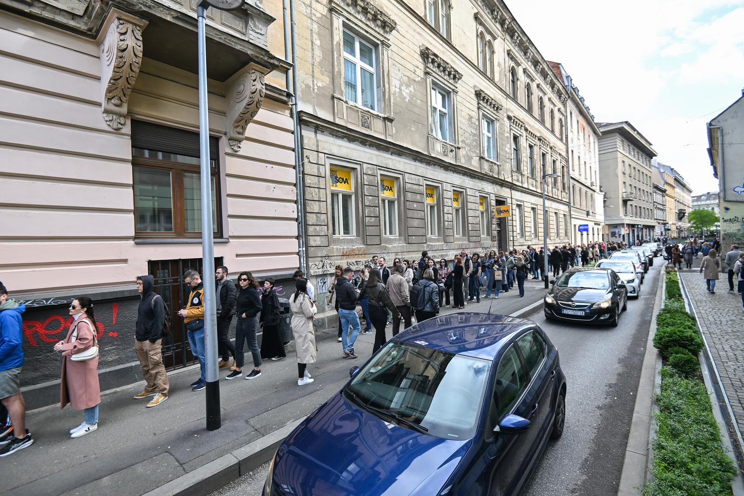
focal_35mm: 16
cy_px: 248
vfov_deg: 73.8
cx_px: 372
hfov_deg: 96.7
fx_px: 331
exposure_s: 1/640
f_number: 4
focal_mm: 16
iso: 320
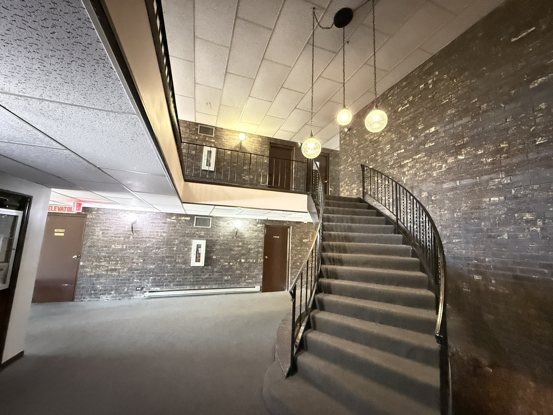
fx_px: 224
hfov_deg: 102.1
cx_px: 276
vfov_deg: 85.7
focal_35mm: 14
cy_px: 208
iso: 3200
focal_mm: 2.22
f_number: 2.2
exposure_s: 1/15
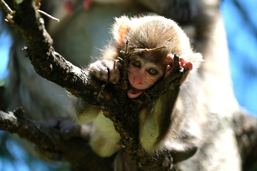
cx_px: 128
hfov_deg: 4.7
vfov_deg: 3.2
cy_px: 86
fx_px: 3112
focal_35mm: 436
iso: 800
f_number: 5.6
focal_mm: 290.6
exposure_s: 1/680
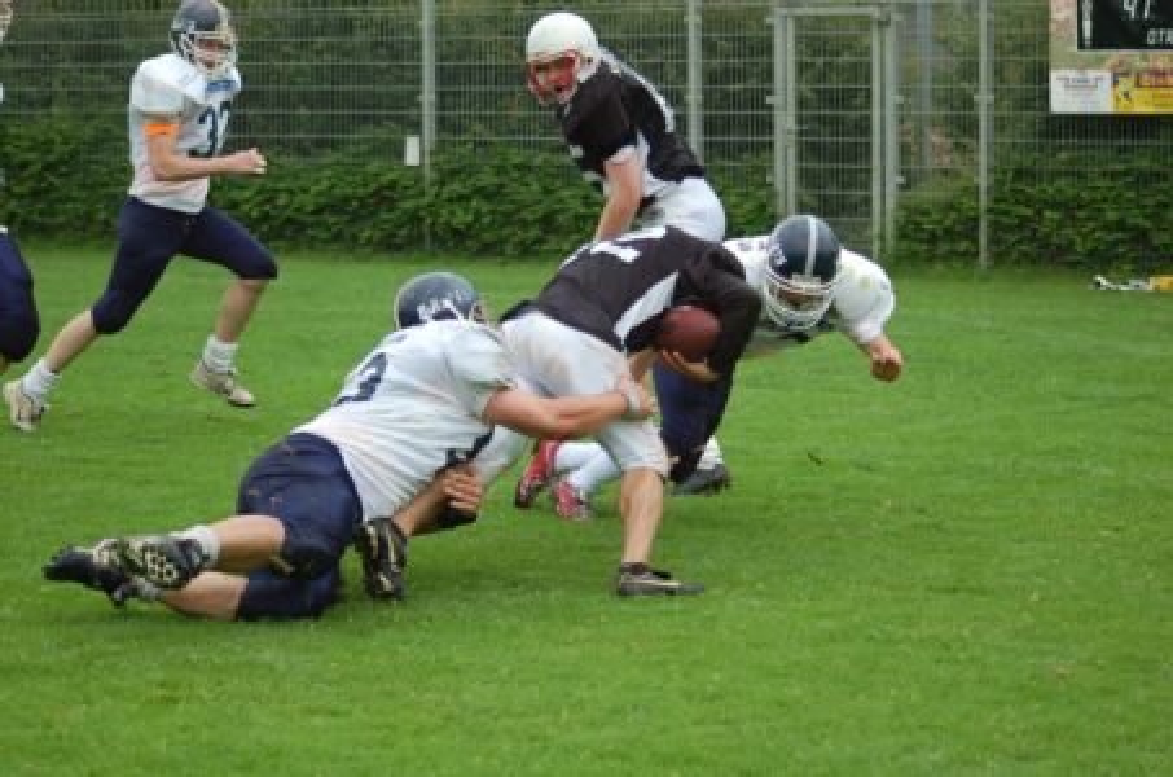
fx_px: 3414
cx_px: 586
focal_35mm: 105
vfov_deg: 13.0
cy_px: 388
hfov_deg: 19.5
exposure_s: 1/1000
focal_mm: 70
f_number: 4
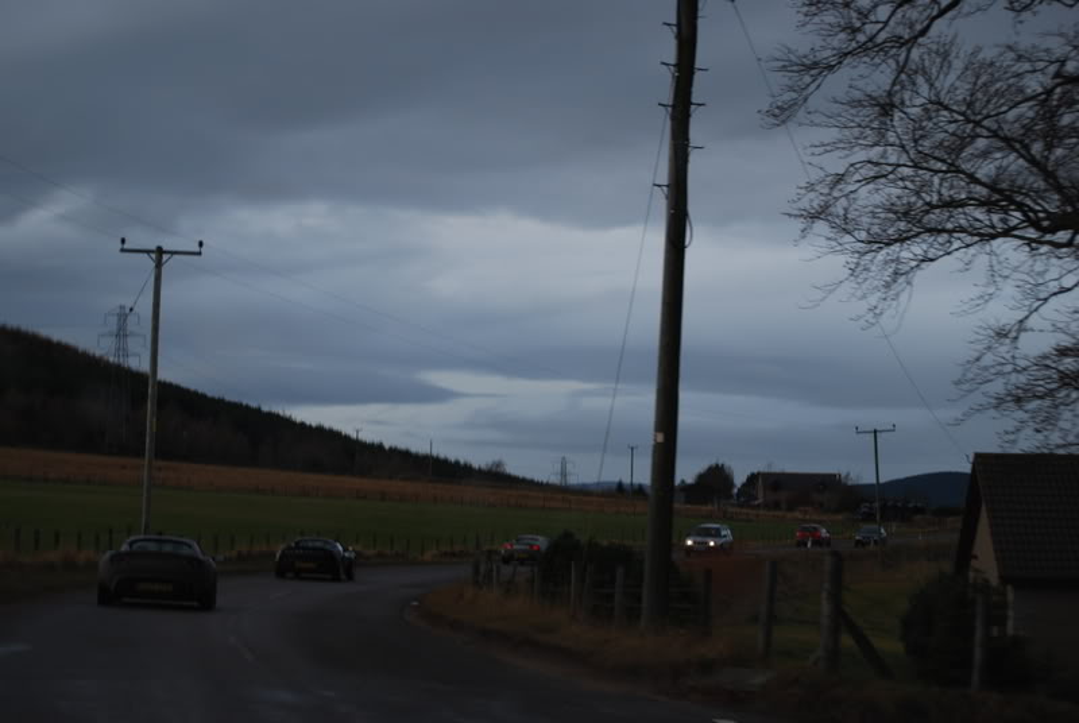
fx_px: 2476
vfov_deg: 16.6
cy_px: 362
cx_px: 540
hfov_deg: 24.6
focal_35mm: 82
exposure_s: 1/125
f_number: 5.6
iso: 100
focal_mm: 55
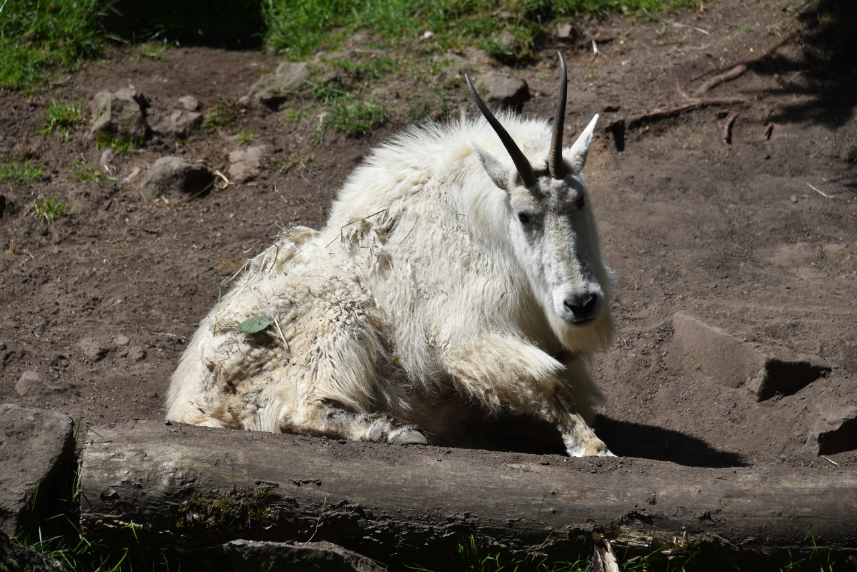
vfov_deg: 7.2
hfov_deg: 10.8
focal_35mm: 190
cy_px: 286
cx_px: 428
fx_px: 4524
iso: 100
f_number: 8
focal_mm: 190
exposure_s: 1/400
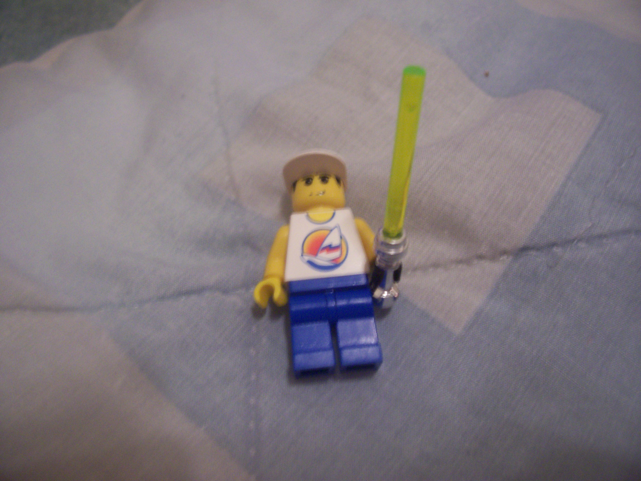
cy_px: 240
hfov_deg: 54.0
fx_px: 630
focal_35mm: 34
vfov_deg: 41.8
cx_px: 320
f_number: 2.7
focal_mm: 5.6
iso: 160
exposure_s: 1/8
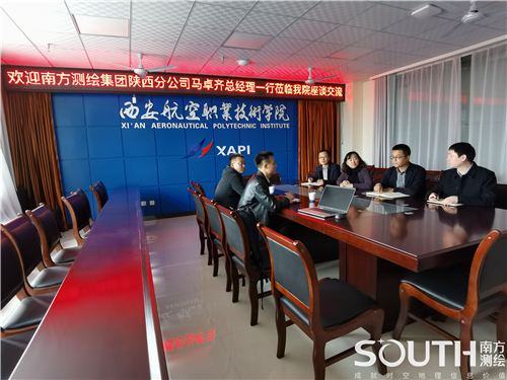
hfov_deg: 87.8
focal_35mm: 18
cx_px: 254
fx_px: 264
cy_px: 190
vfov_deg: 71.6
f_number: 2.2
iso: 200
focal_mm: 2.26
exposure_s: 1/50
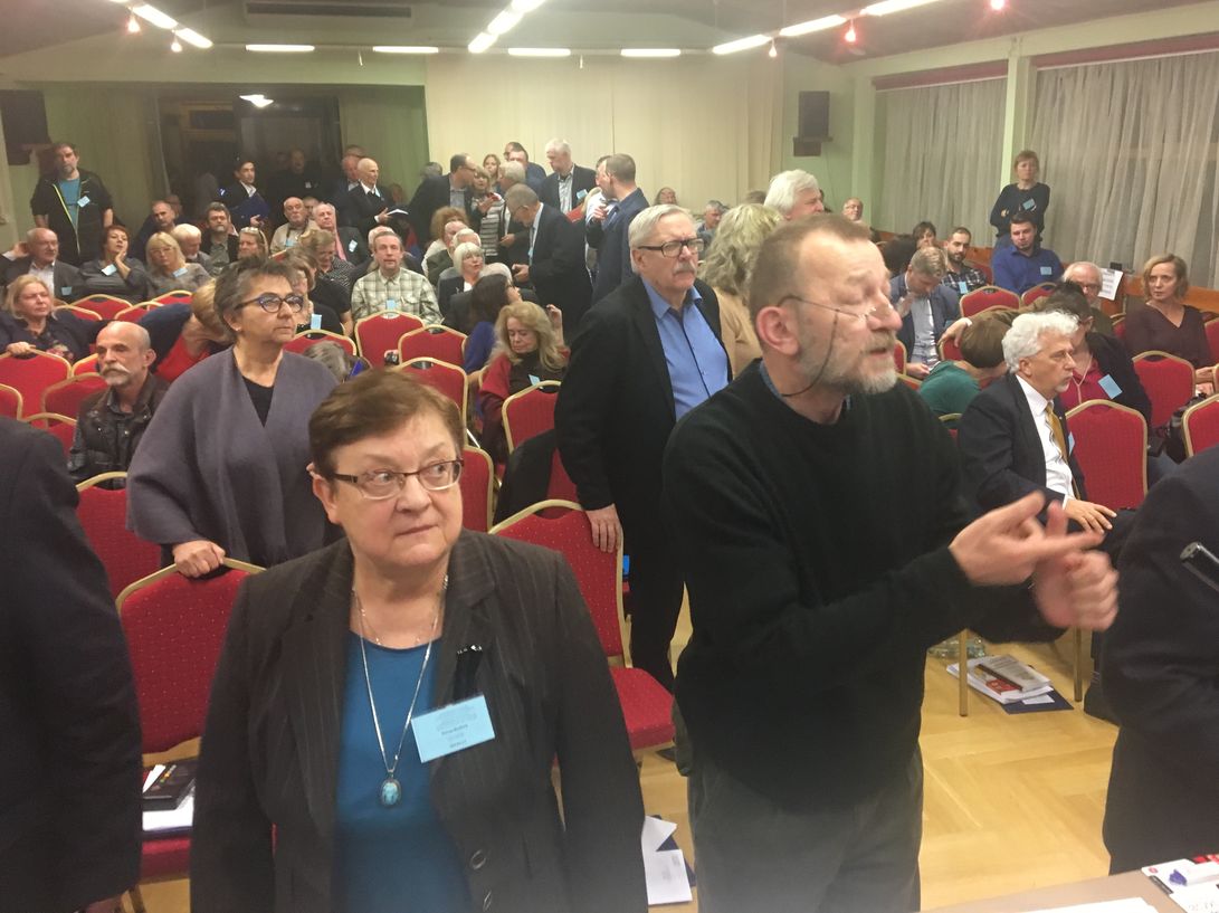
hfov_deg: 61.7
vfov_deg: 48.2
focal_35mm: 29
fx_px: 1021
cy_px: 456
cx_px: 610
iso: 200
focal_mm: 4.15
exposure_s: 1/33
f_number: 2.2
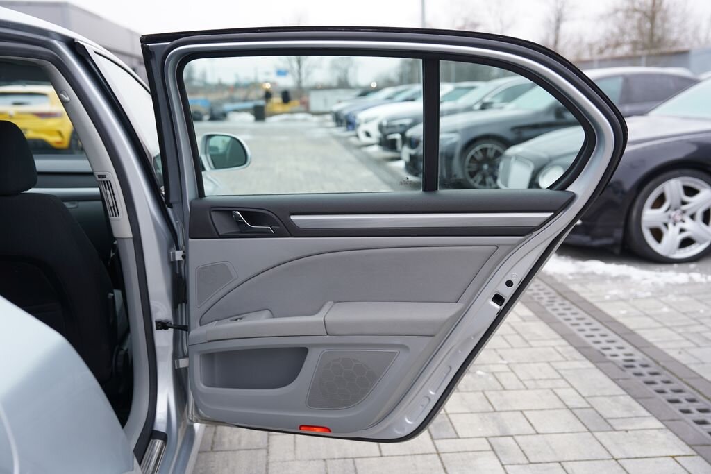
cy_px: 237
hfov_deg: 54.4
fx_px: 691
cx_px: 356
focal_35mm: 35
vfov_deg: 37.9
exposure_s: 1/50
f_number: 3.2
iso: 100
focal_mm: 35
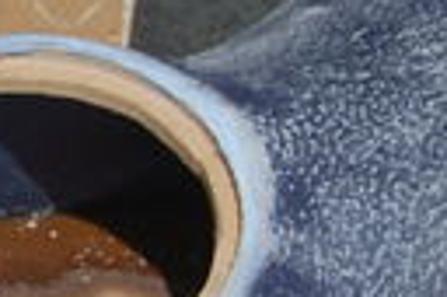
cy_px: 94
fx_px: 3906
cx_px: -604
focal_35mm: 315
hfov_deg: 6.3
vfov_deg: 4.4
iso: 200
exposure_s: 1/250
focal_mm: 42
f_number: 8
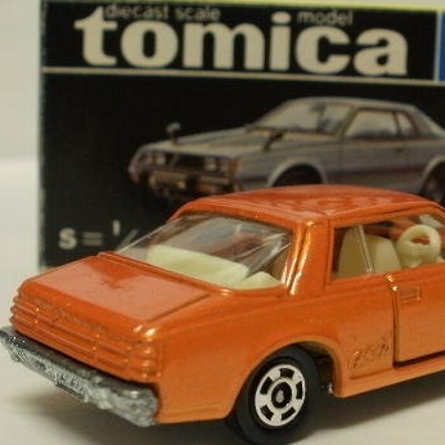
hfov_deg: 23.9
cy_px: 221
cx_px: 284
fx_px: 1047
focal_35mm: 72
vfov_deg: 24.0
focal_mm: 7.7
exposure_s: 1/10
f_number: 4
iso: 125
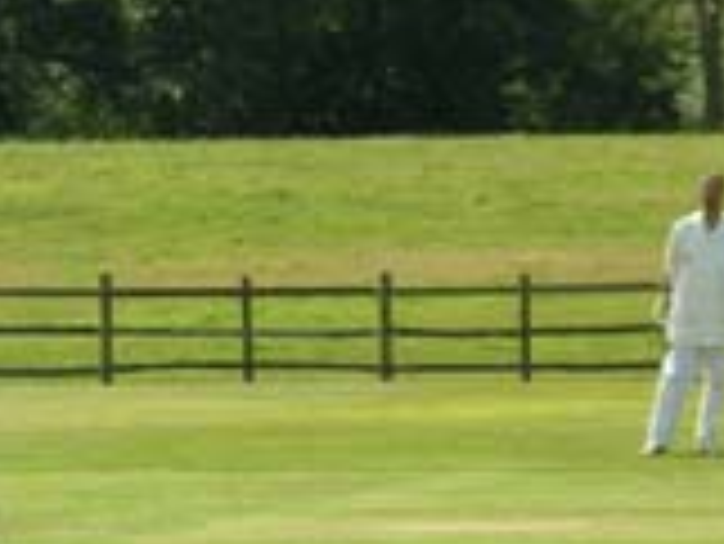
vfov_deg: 2.3
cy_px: 405
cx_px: 58
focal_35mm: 658
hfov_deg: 3.0
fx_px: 13772
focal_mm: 50
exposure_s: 1/310
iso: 50
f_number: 4.4
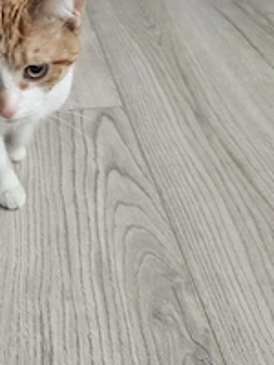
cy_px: 93
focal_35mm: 46
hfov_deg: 30.0
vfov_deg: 40.1
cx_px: 20
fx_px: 485
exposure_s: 1/33.4
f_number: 1.7
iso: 500
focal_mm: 6.3
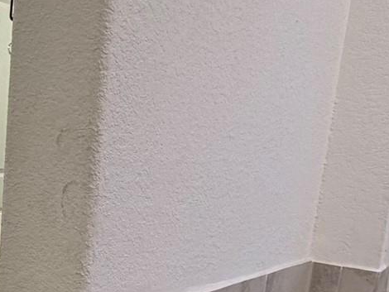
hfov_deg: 30.2
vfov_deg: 23.1
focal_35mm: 61
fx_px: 686
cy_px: 287
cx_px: 34
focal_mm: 2.22
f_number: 2.2
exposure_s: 1/120
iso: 200
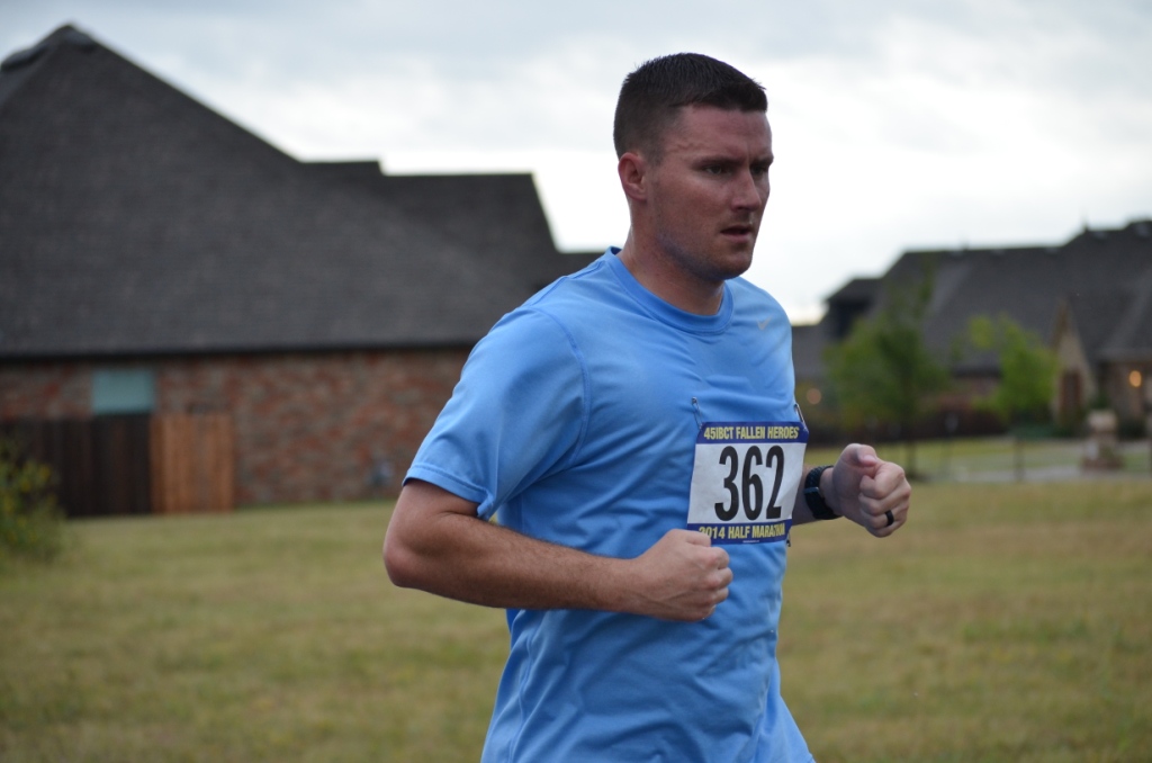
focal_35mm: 129
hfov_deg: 15.9
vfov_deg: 10.6
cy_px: 382
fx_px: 4119
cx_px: 576
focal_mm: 86
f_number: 4.2
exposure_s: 1/1000
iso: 500
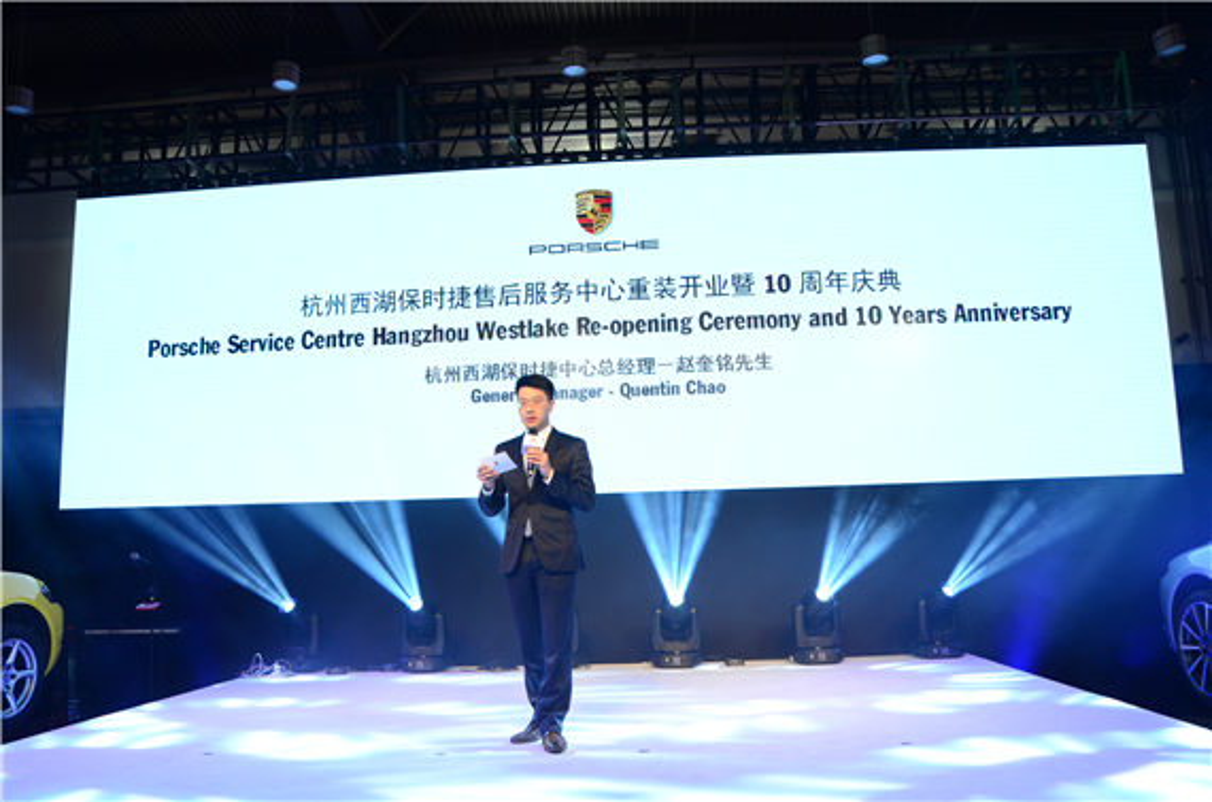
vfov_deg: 47.7
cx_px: 606
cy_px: 401
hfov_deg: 67.5
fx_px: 907
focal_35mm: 27
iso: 320
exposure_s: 1/40
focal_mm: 18
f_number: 8
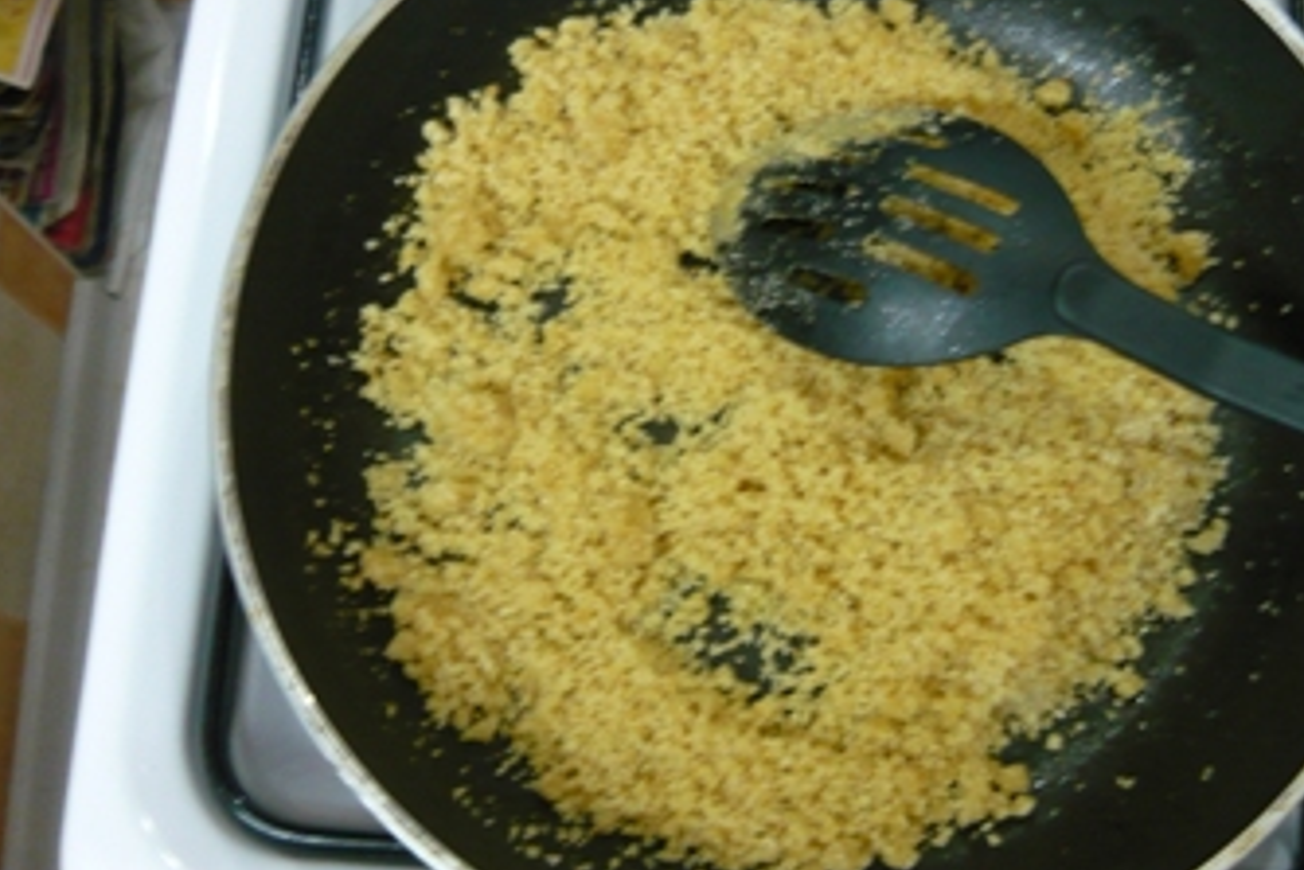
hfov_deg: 42.3
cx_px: 832
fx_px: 1667
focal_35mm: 46
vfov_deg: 29.3
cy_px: 406
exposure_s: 1/20
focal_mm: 5.5
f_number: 2.8
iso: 400
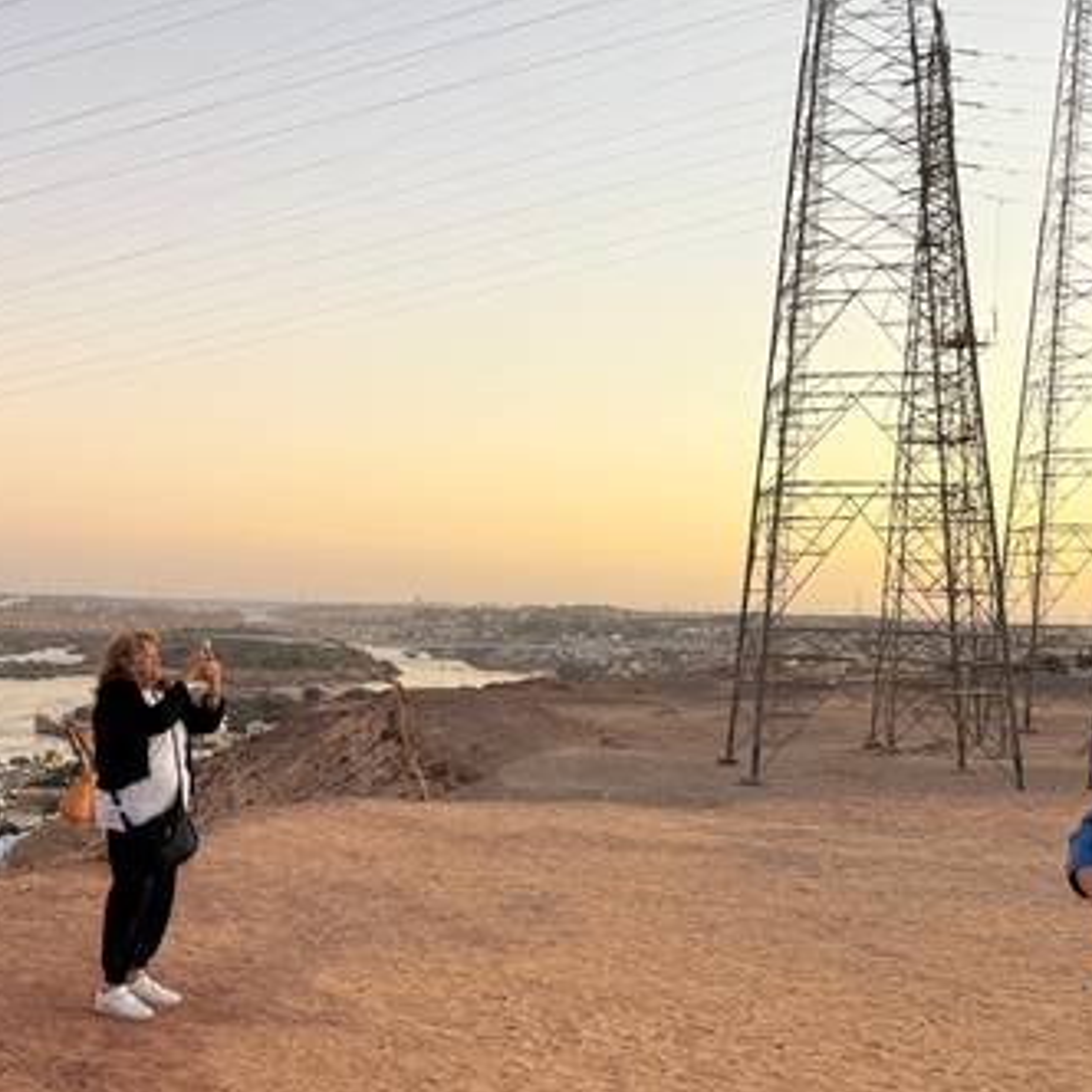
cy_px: 516
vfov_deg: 36.8
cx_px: 56
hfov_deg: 34.2
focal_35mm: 46
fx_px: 1642
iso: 125
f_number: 1.78
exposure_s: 1/121
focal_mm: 6.76
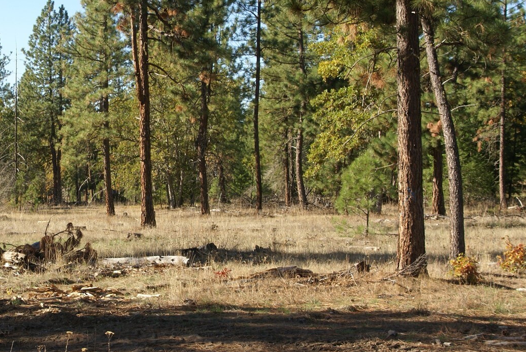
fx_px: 1621
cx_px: 112
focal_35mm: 111
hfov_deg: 18.3
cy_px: 143
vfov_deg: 12.4
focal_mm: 45
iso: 100
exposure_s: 1/100
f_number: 9
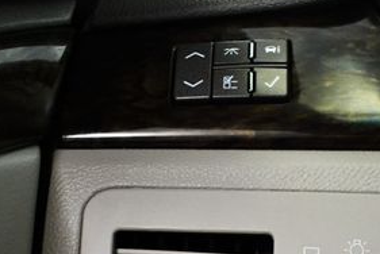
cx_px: 275
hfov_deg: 24.5
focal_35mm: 82
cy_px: 273
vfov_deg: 16.2
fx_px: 866
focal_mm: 18
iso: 2000
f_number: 3.5
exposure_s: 1/125
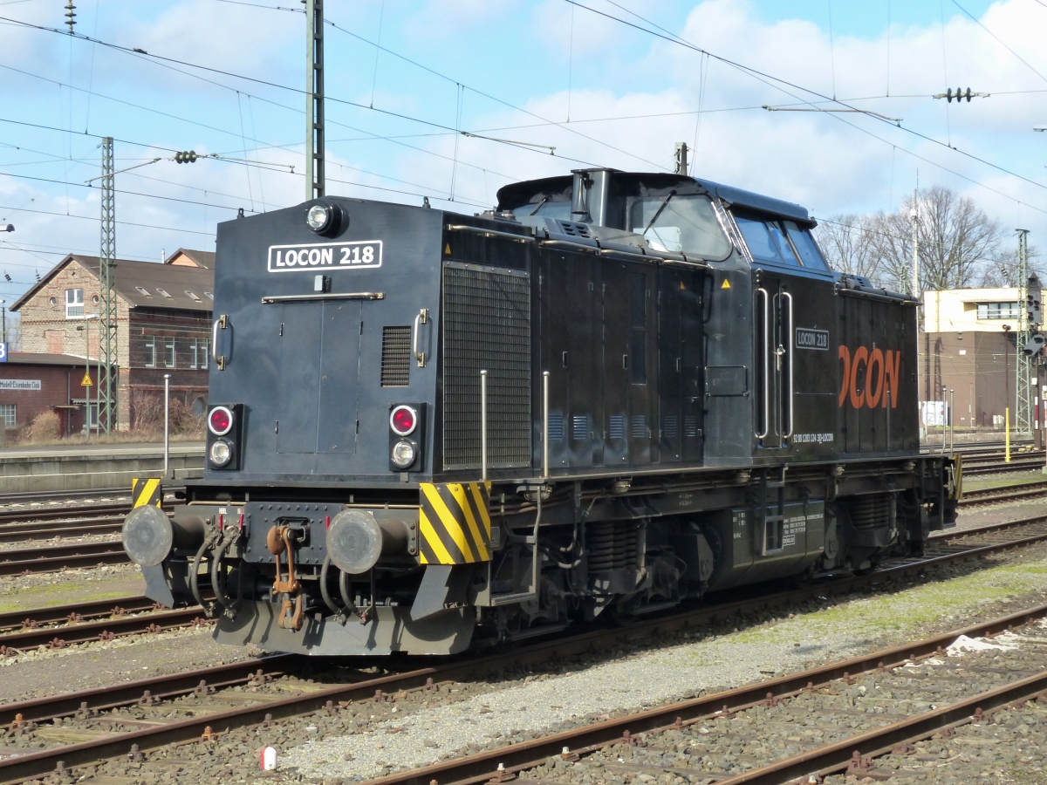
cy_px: 392
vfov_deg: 21.3
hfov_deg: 28.2
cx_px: 524
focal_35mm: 69
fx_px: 2087
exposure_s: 1/200
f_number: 8
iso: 250
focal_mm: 12.5
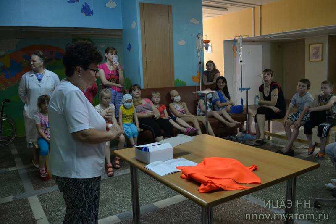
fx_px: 280
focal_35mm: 30
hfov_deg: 61.9
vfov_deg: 43.6
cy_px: 112
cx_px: 168
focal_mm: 20
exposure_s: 1/60
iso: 1000
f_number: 3.8
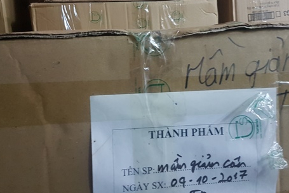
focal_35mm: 38
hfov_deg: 50.7
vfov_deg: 35.1
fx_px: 305
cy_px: 84
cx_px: 143
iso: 250
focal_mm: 4.2
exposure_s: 1/10
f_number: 1.7
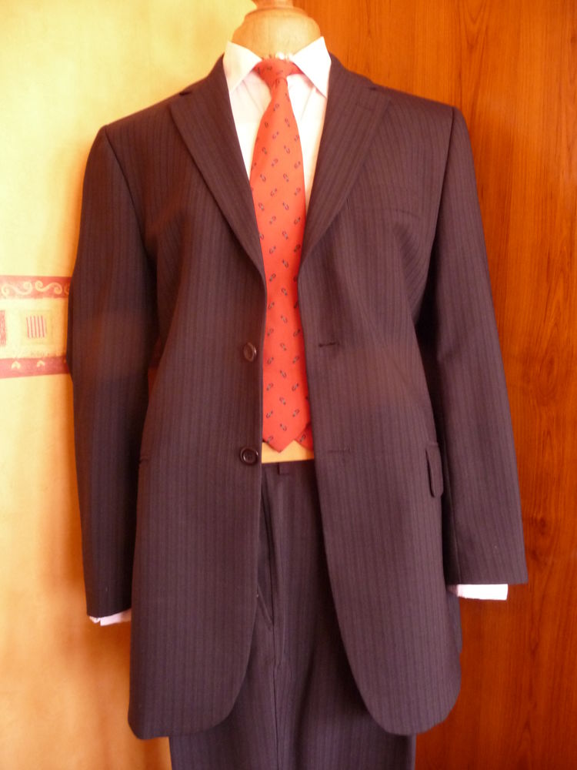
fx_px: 622
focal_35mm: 28
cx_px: 288
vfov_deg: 63.4
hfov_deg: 49.7
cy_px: 385
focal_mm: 4.7
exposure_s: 1/15
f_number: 3.3
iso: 400
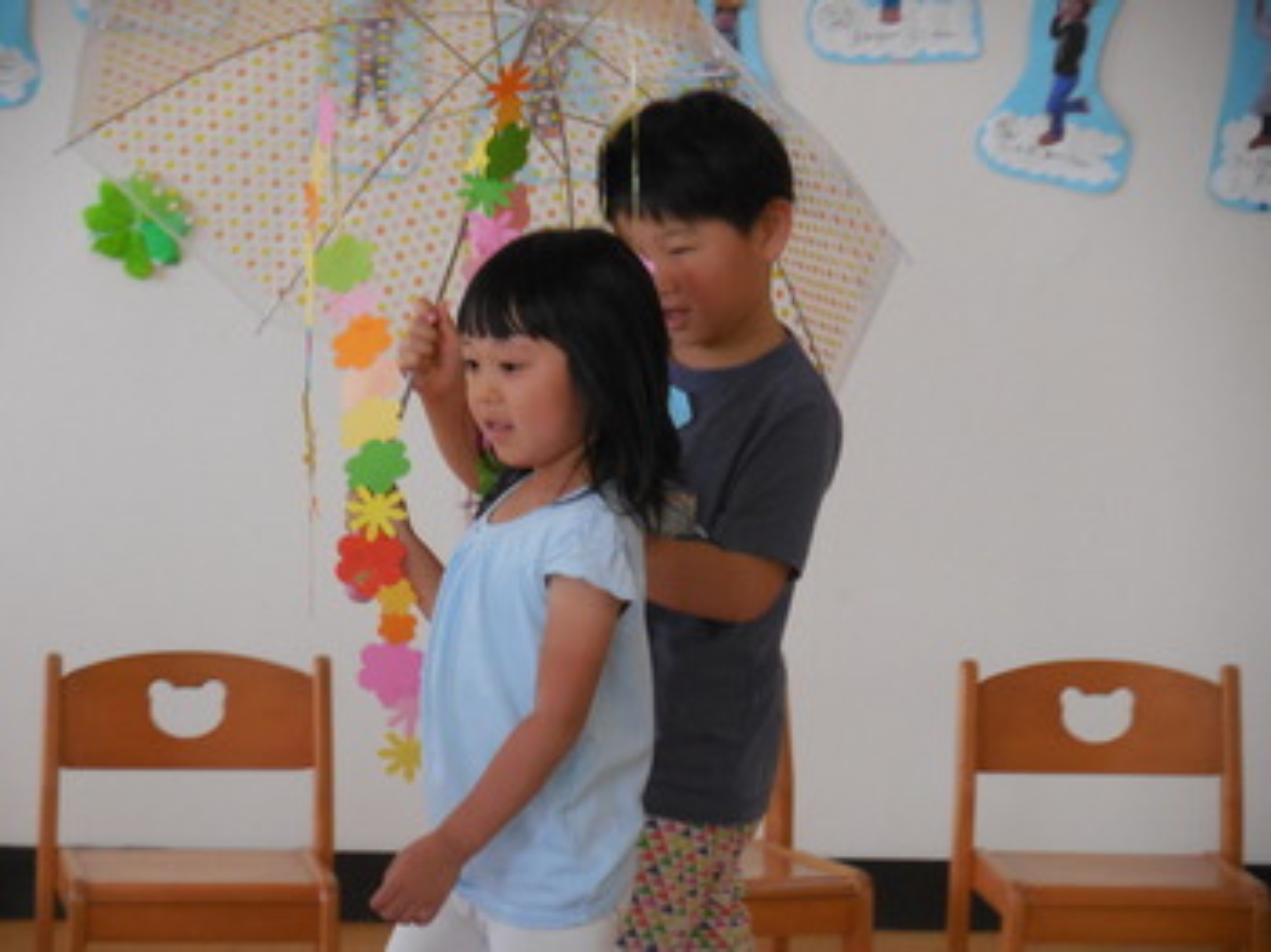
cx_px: 636
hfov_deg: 11.6
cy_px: 476
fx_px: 6274
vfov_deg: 8.7
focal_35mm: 171
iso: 800
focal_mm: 30.7
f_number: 5.5
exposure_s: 1/125
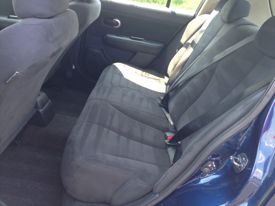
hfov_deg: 55.4
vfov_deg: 42.9
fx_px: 262
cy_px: 103
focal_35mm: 33
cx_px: 138
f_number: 2.4
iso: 50
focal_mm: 4.12
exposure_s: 1/60
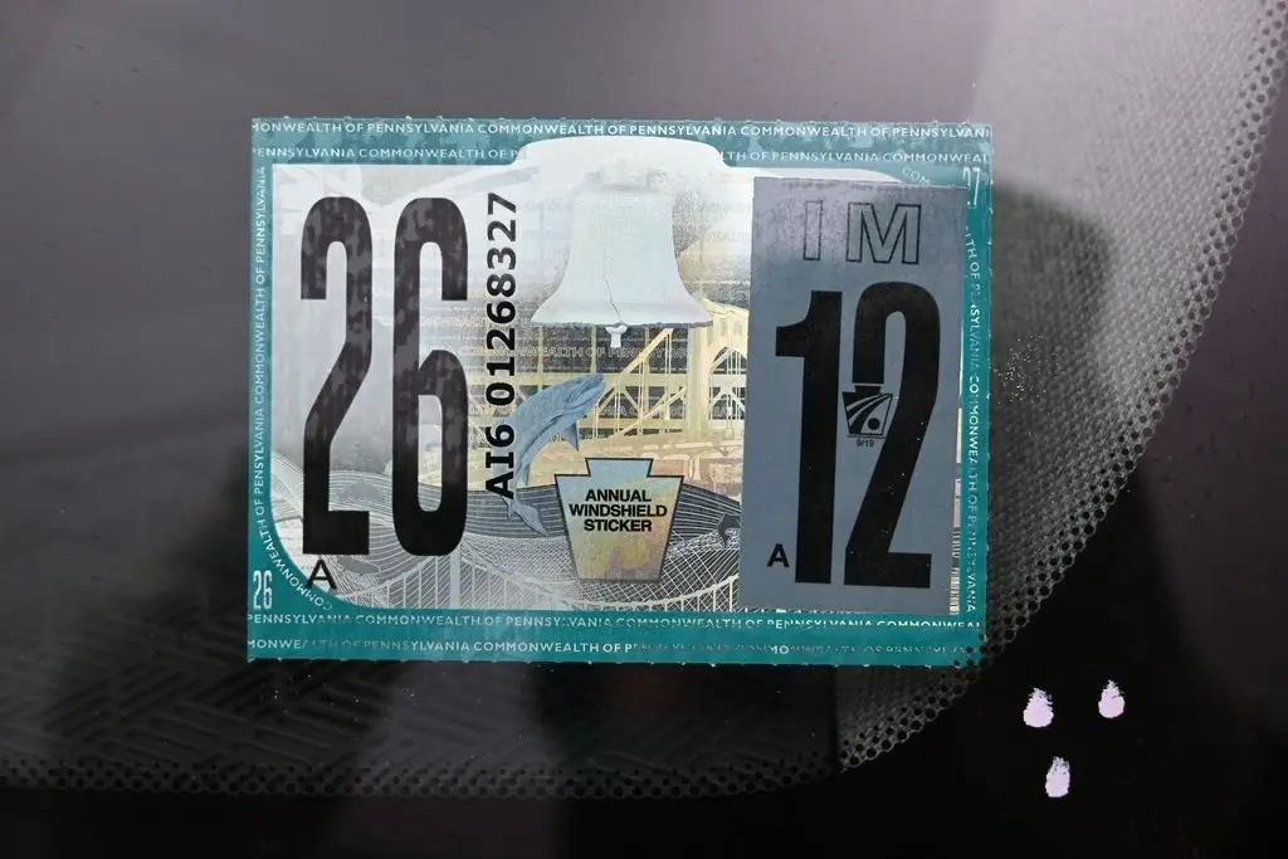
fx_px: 1342
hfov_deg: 51.3
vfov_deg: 35.5
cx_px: 644
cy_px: 430
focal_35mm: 38
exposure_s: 1/250
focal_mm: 25
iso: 280
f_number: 4.2
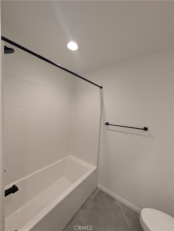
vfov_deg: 102.0
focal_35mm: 14
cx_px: 87
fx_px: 94
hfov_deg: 85.7
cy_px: 116
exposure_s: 1/40
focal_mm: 1.83
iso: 65
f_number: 2.2
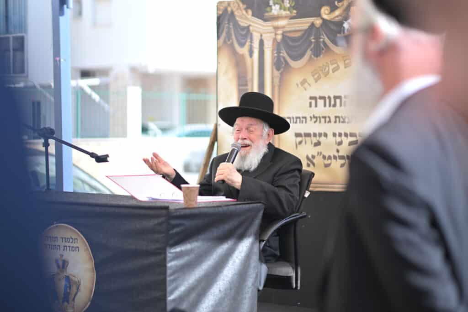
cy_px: 156
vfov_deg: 16.1
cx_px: 234
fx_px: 1105
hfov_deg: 23.9
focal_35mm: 85
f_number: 1.8
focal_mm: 85
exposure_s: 1/640
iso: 64
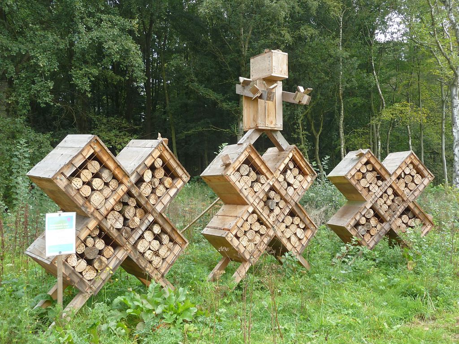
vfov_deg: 44.1
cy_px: 172
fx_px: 424
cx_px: 230
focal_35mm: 32
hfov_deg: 56.8
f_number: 3.5
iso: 80
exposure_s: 1/80
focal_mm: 5.3
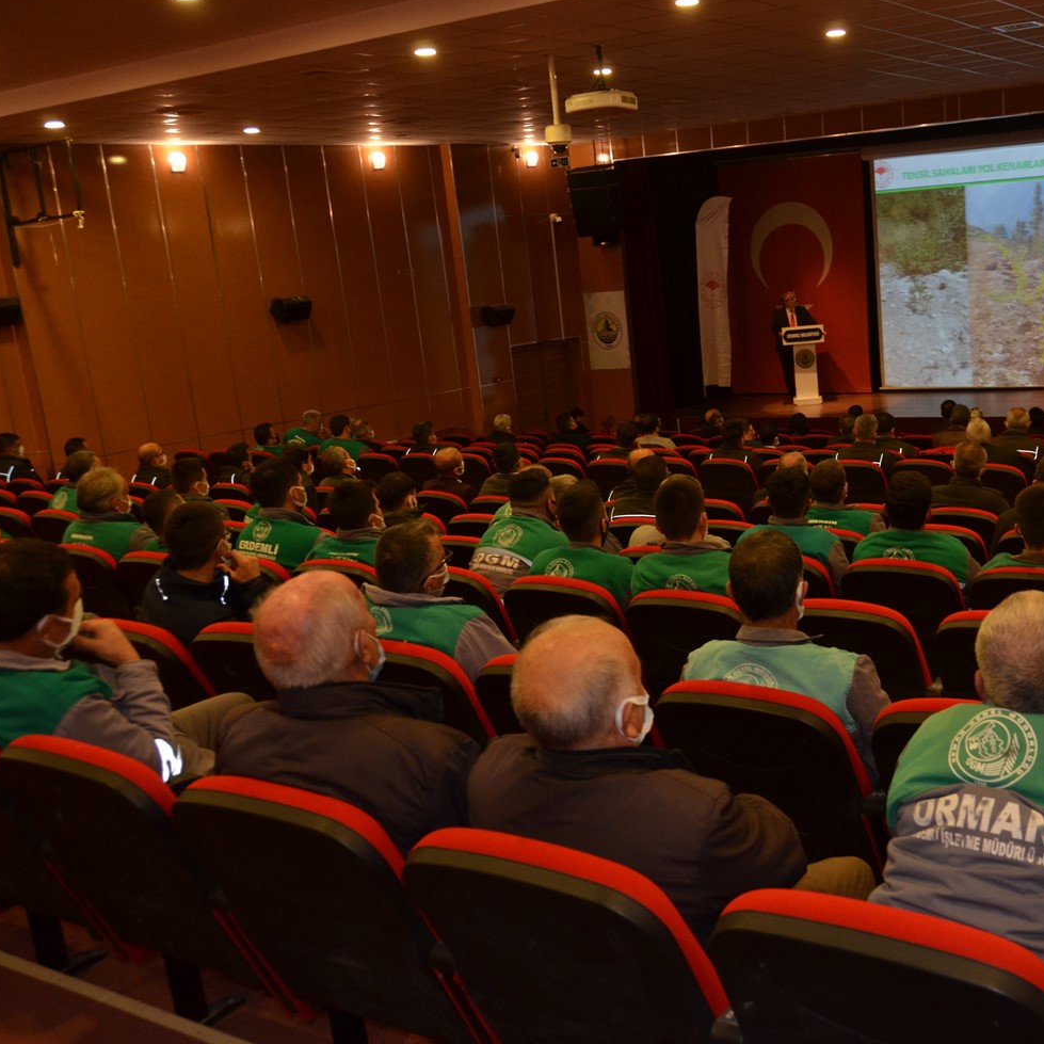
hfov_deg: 42.1
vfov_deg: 42.8
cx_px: 724
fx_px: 1331
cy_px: 516
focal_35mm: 39
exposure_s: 1/60
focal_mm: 20
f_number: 3.5
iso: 800
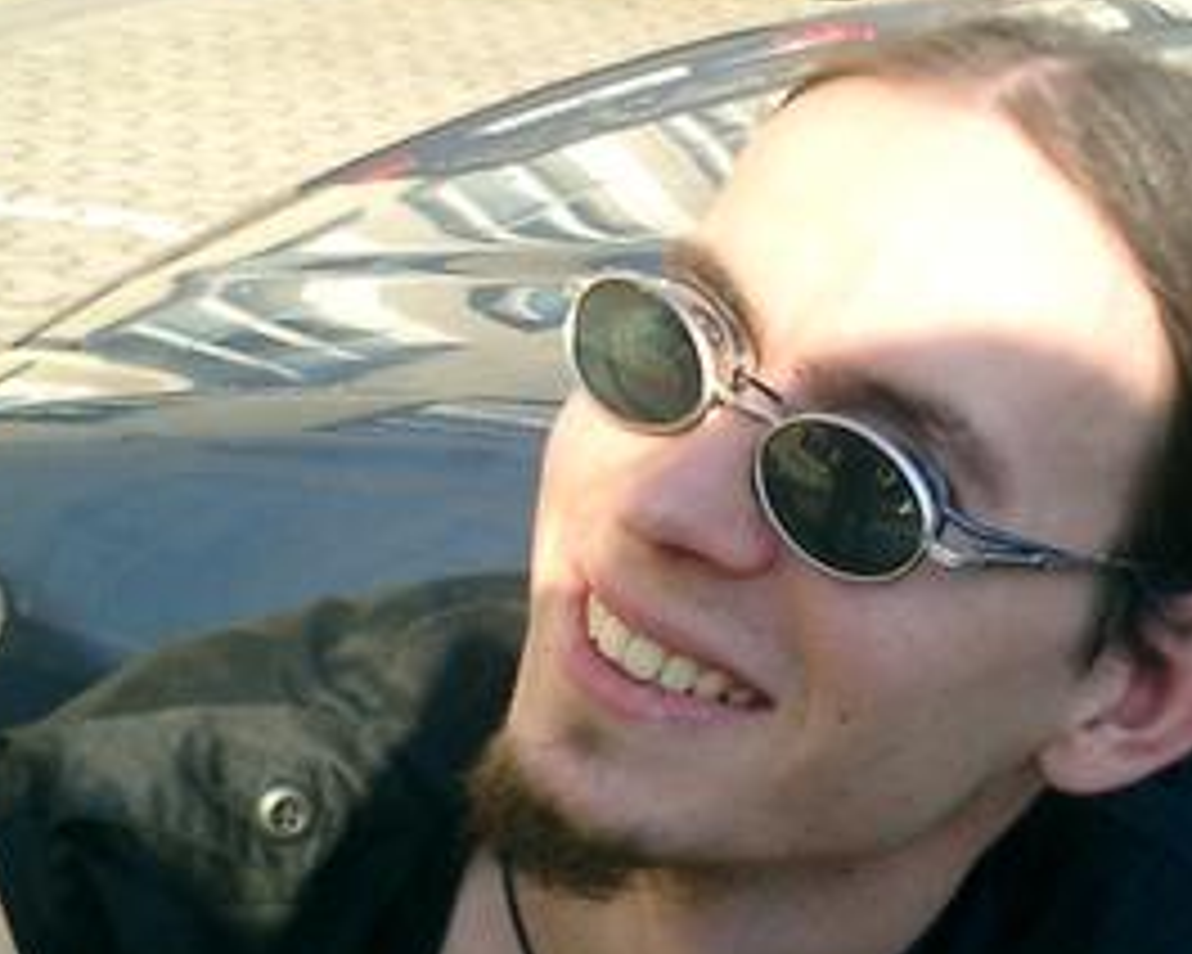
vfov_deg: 18.0
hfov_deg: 22.5
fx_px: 2999
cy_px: 580
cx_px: 661
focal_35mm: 85
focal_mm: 7.5
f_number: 3.2
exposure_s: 1/500
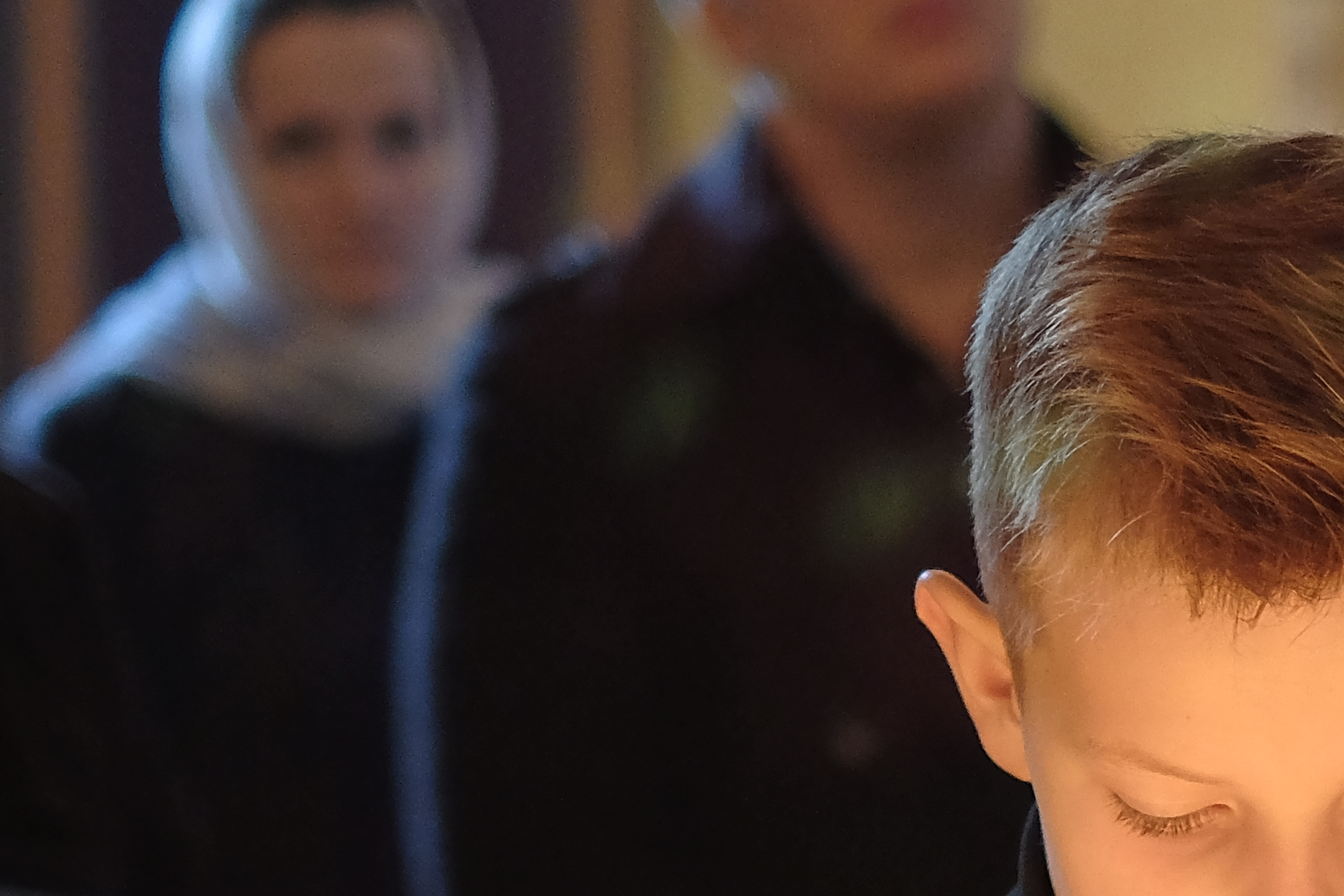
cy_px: 1398
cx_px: 1694
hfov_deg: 9.9
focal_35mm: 205
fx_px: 7653
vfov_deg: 6.6
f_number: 1.4
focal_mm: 35
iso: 1250
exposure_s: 1/160
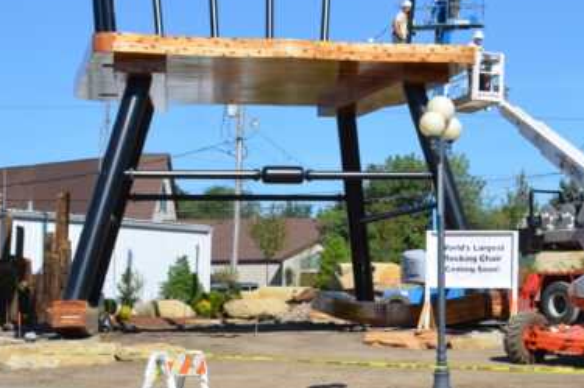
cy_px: -20
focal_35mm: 90
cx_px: 634
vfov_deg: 14.8
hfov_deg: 21.5
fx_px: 1458
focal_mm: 22
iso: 100
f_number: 8
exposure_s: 1/250
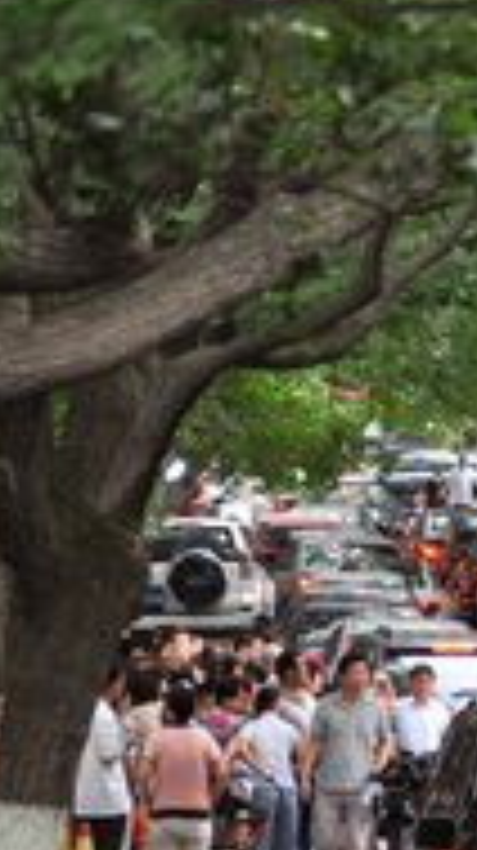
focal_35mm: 365
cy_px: 465
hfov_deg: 3.3
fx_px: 8226
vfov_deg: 5.9
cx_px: 860
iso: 640
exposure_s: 1/250
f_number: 4
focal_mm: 80
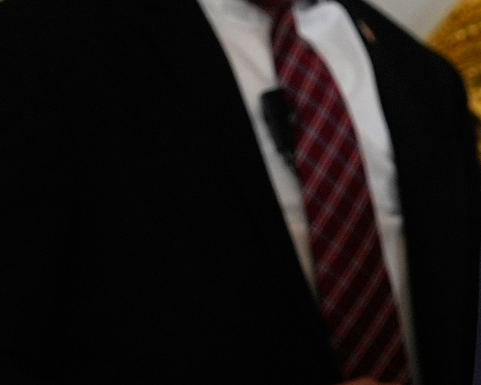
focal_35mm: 328
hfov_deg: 5.9
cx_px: 539
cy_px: 236
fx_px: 4669
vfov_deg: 4.7
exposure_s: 1/500
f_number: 2.8
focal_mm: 57
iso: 500
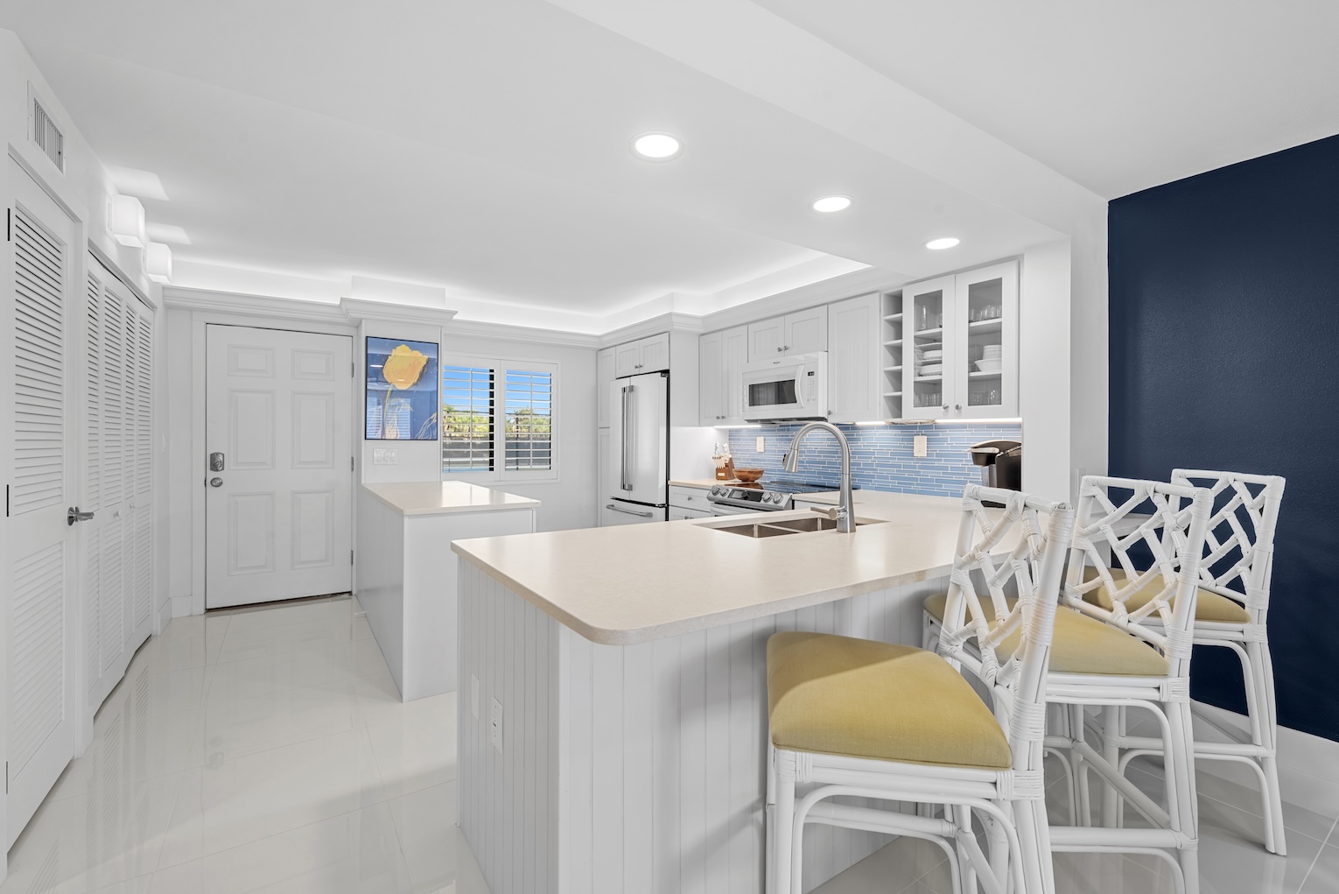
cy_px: 447
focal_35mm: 16
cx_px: 670
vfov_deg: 73.8
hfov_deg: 96.7
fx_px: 595
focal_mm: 16
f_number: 10
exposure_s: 1/1.25
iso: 160
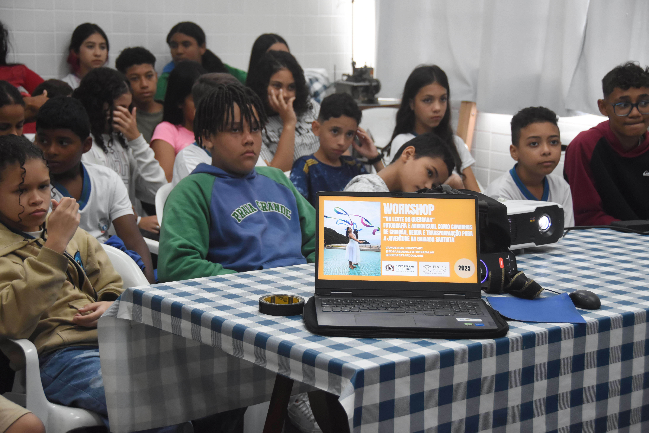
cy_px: 216
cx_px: 324
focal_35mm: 78
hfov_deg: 26.0
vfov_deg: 17.5
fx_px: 1406
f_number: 5.6
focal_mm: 52
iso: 1600
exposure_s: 1/125
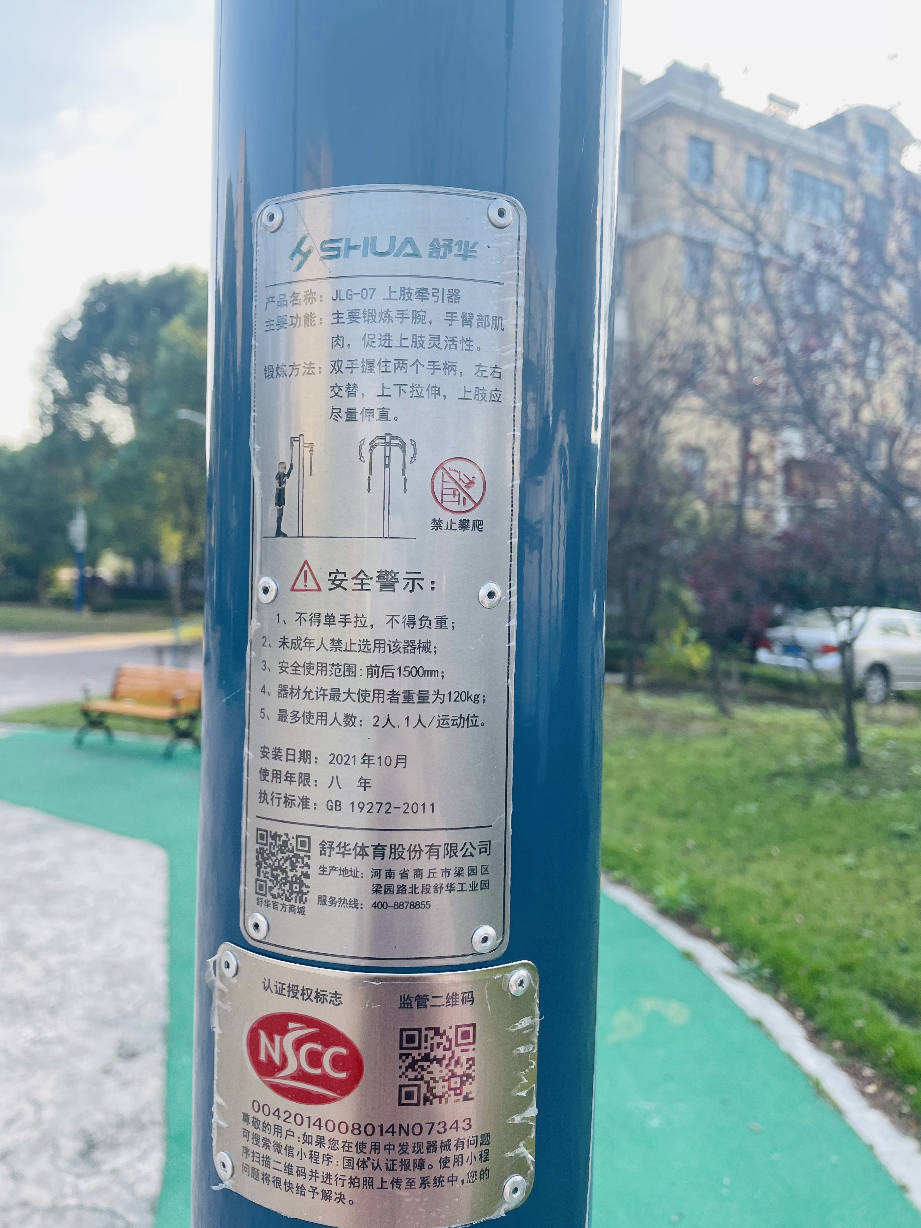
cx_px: 451
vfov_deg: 65.3
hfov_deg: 51.3
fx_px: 958
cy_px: 607
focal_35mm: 27
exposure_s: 1/633
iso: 32
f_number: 1.6
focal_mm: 4.2
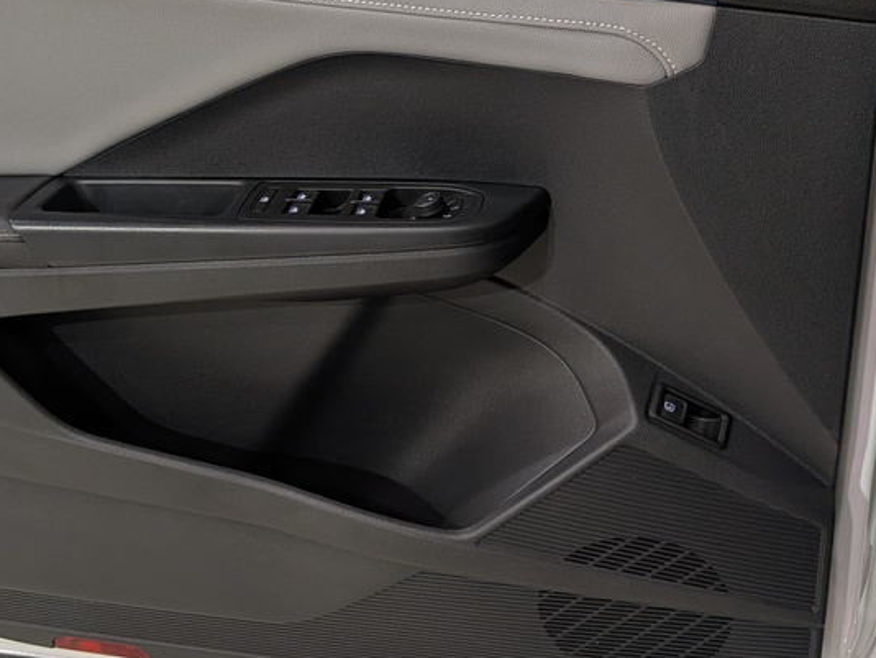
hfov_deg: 40.4
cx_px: 258
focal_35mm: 46
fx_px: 1165
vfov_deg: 31.3
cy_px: 217
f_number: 1.7
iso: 336
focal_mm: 4.53
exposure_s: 1/120
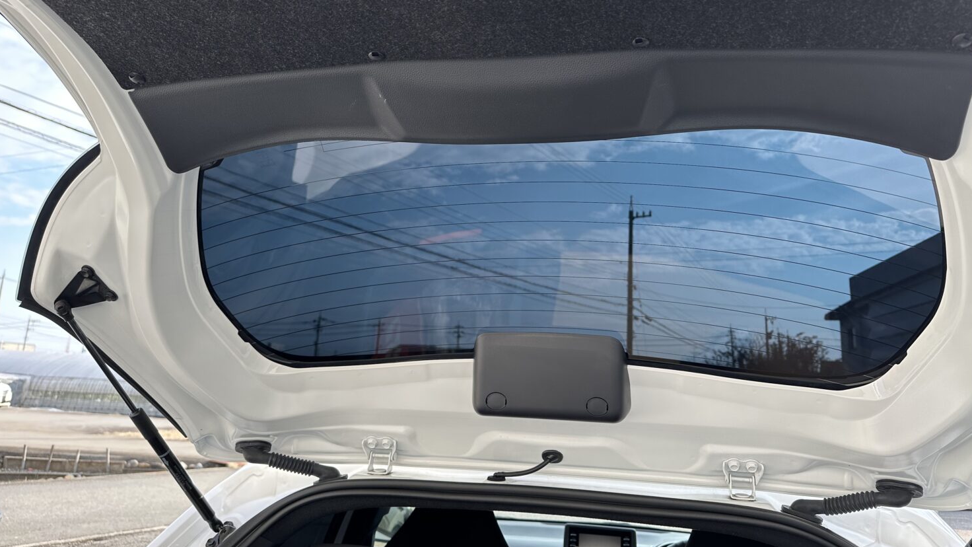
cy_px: 239
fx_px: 696
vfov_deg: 42.8
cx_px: 499
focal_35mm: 27
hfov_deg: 69.8
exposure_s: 1/484
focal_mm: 6.86
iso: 80
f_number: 1.78
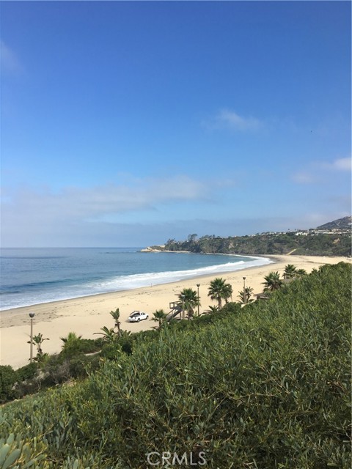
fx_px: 393
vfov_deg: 61.7
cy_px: 234
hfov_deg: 48.2
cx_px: 176
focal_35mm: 29
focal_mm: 4.15
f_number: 2.2
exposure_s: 1/1603
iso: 25
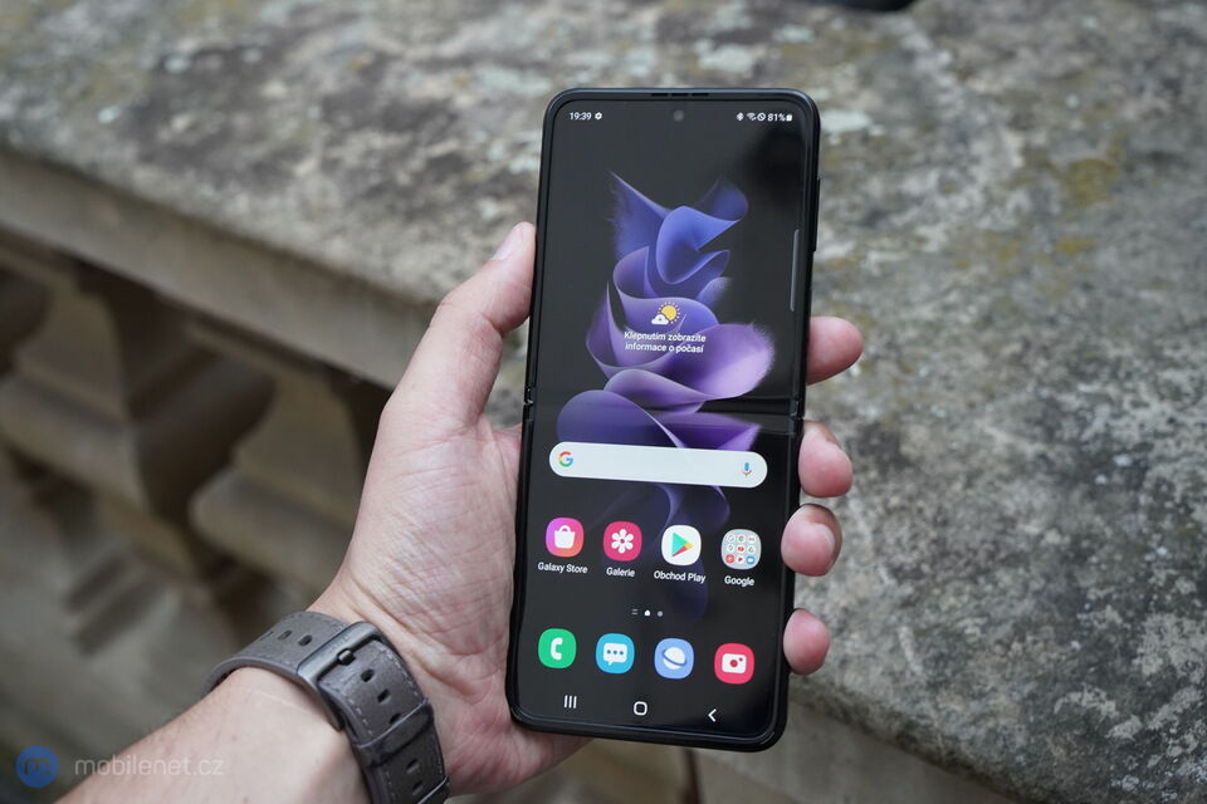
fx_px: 1643
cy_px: 402
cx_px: 604
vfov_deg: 27.5
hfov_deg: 40.3
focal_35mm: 49
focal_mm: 49
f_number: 7.1
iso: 2500
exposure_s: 1/160
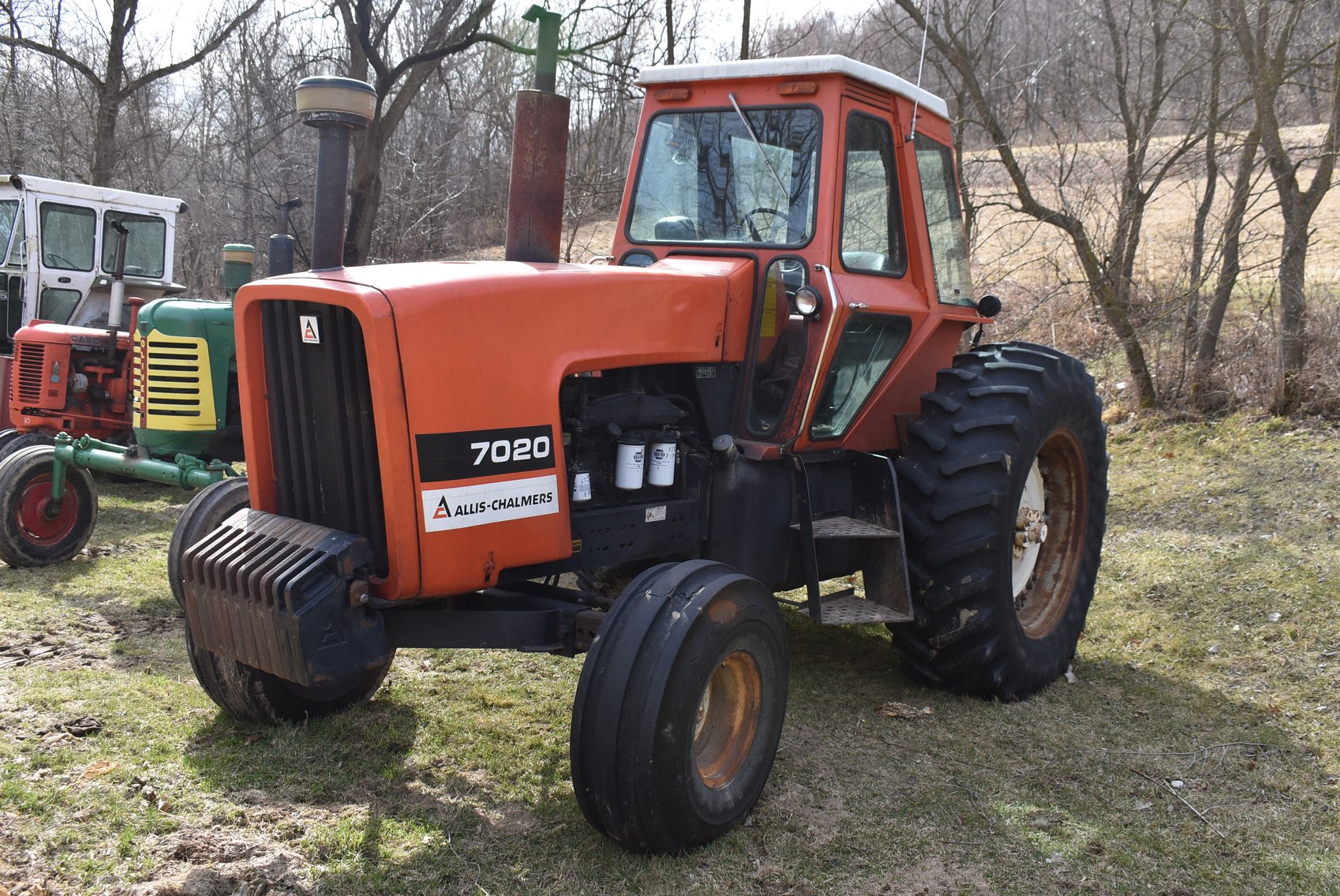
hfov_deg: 55.1
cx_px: 670
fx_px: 1285
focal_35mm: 34
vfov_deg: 38.4
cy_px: 448
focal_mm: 23
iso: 200
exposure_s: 1/250
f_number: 7.1
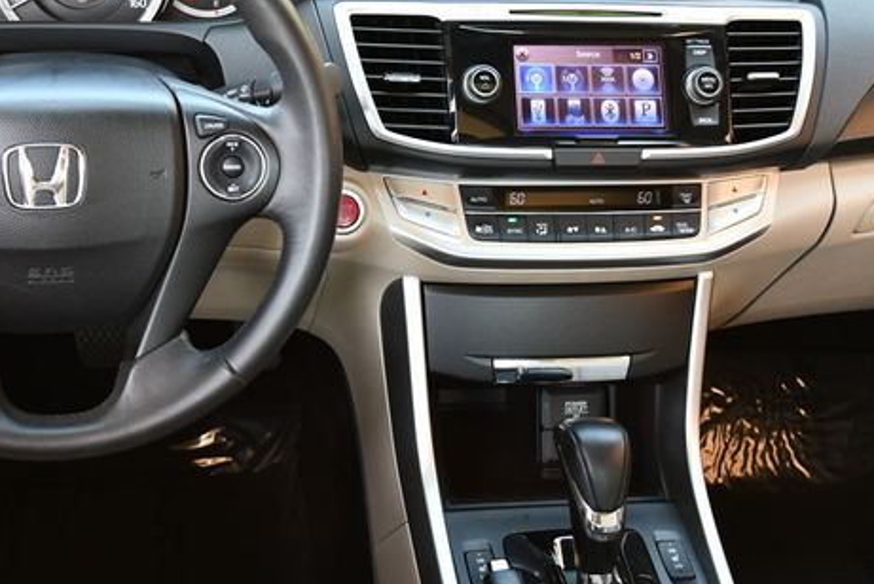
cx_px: 286
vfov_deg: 26.8
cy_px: 186
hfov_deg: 39.1
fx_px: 1215
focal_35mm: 50
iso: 800
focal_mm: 18
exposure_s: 1/200
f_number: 3.5
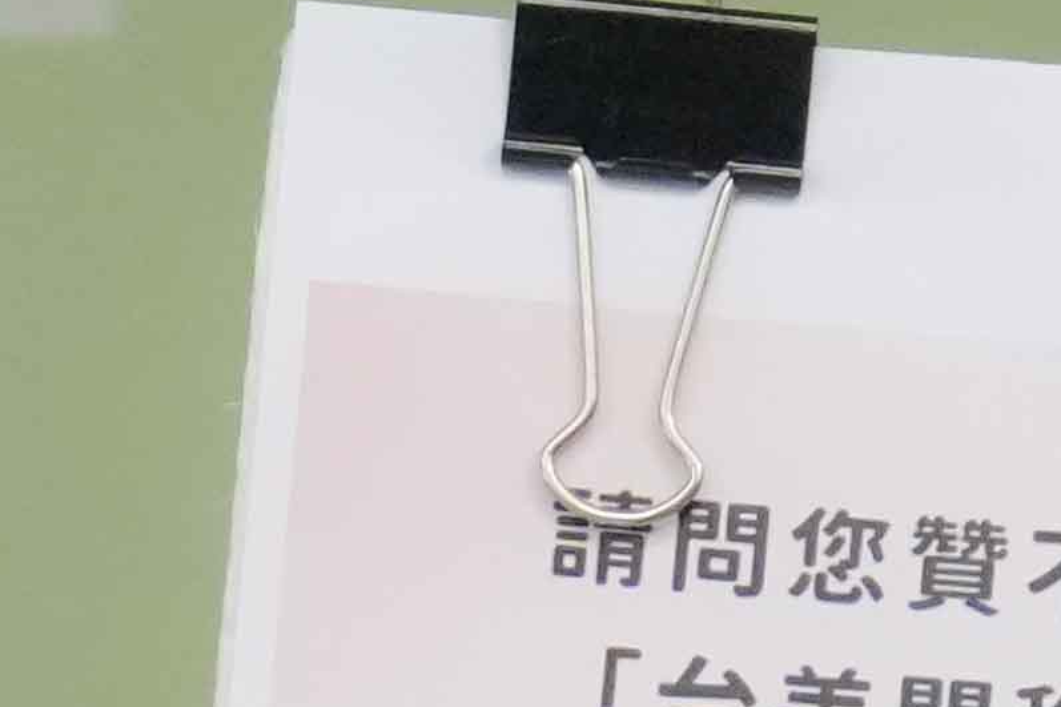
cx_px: -106
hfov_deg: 0.8
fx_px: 74869
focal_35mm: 2541
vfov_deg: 0.5
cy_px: 2045
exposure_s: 1/160
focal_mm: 218
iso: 3200
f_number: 10
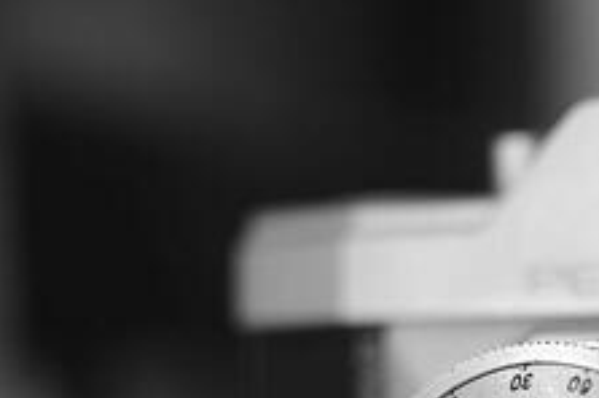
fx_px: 2348
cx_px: 782
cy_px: 510
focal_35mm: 141
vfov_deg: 9.5
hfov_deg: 14.0
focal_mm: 35
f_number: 2
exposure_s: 1/2
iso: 100
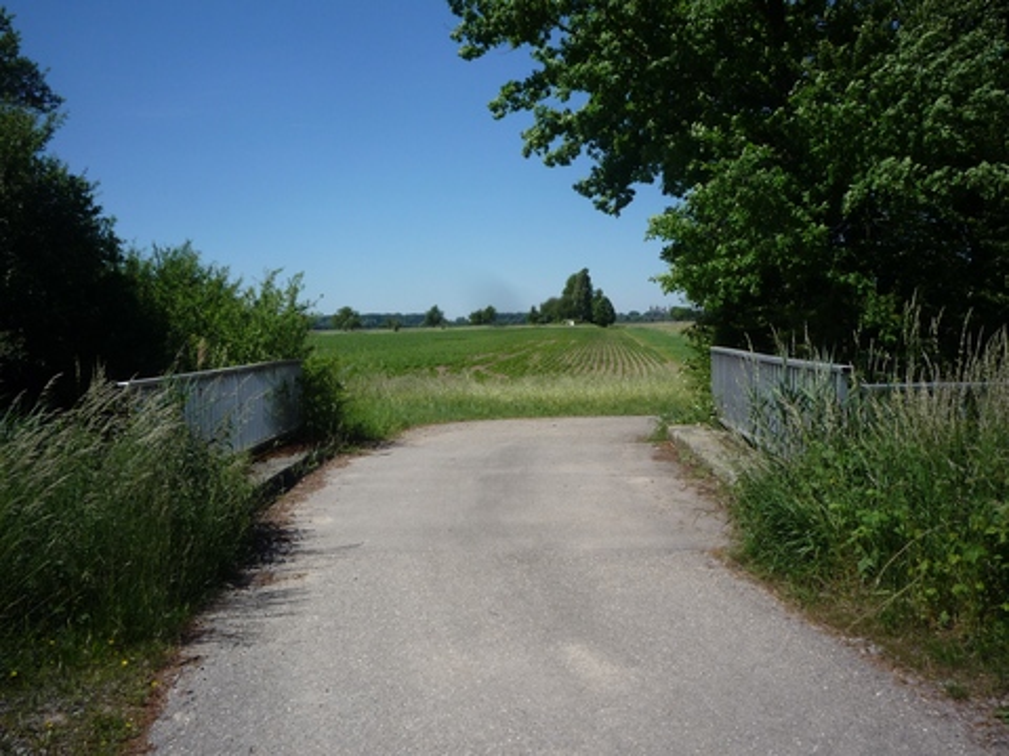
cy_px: 378
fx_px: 933
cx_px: 504
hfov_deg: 56.8
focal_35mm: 32
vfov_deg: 44.2
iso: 100
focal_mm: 5.2
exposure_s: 1/500
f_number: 5.6
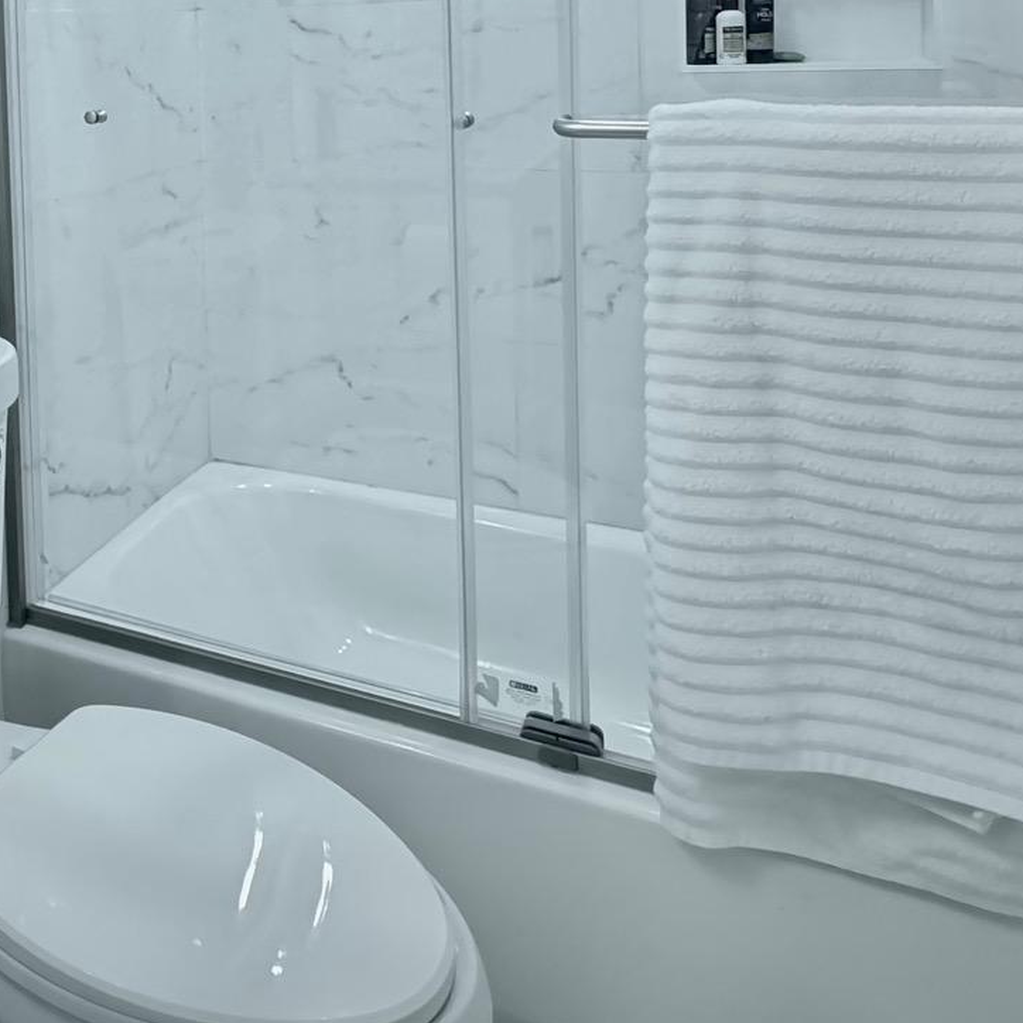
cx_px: 83
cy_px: 78
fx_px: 1170
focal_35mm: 35
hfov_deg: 42.8
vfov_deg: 42.7
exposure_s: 1/60
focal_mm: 2.22
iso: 1250
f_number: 2.2
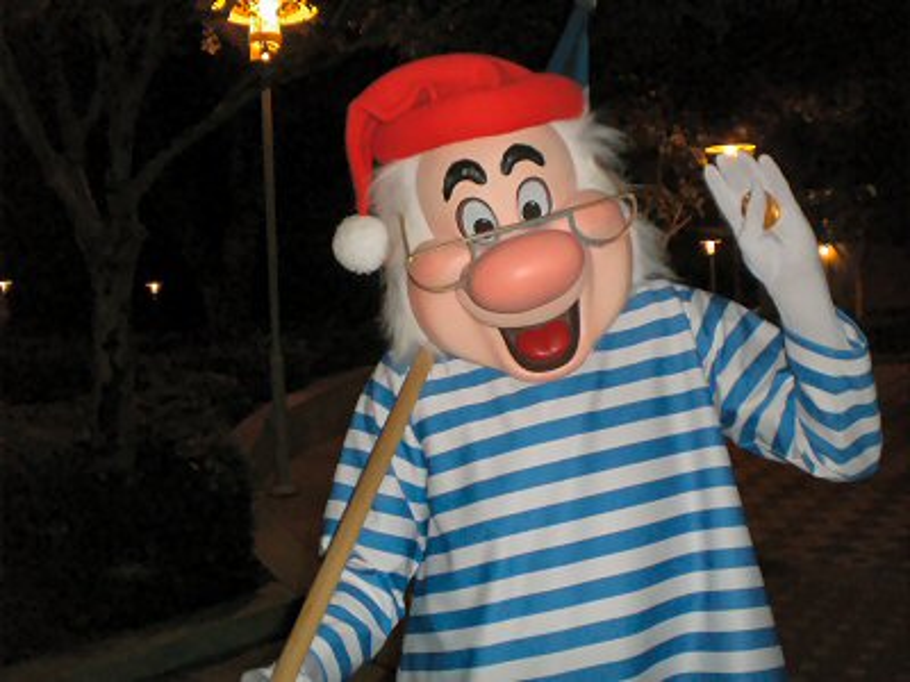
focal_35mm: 38
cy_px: 341
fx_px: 999
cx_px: 455
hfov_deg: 49.0
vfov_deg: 37.7
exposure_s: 1/60
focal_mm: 6.3
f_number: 3.1
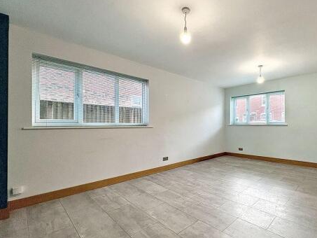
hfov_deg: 85.9
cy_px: 124
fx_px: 165
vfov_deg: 71.6
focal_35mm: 18
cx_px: 200
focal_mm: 2.22
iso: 320
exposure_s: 1/100
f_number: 2.2
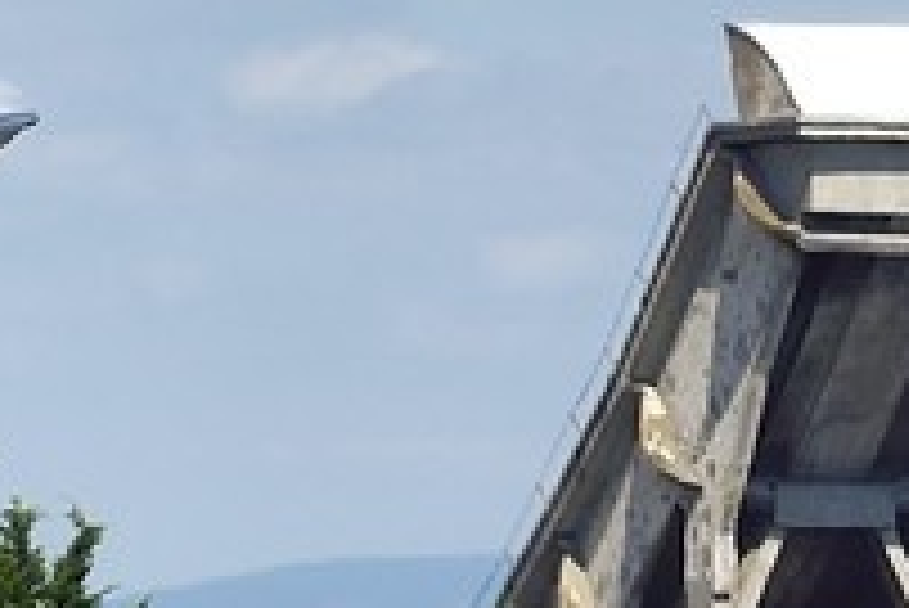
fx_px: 19986
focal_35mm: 791
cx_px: -2030
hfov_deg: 2.6
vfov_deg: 1.7
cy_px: 811
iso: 200
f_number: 7.1
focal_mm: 100
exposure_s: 1/640
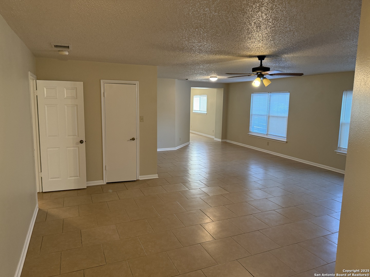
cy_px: 138
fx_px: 257
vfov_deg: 56.8
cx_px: 185
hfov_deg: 71.6
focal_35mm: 24
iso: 400
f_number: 1.78
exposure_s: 1/120
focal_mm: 6.76
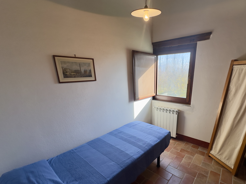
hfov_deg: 90.1
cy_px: 110
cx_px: 145
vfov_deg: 74.0
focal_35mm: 17
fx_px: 121
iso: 40
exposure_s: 1/189
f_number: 2.2
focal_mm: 2.22
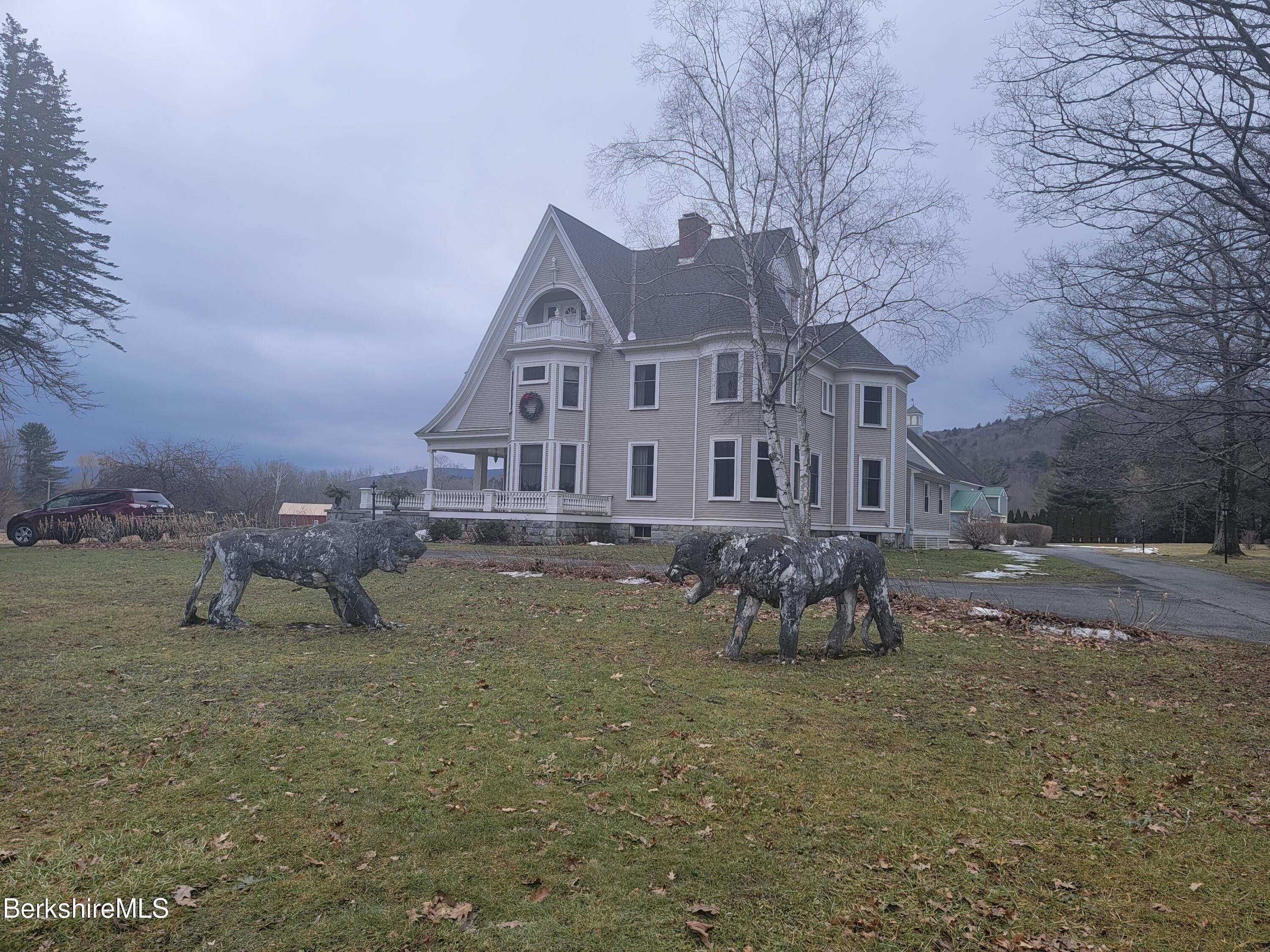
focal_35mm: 24
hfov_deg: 71.6
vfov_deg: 56.8
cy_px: 476
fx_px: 881
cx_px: 635
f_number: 1.8
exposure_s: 1/353
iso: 16
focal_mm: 6.7
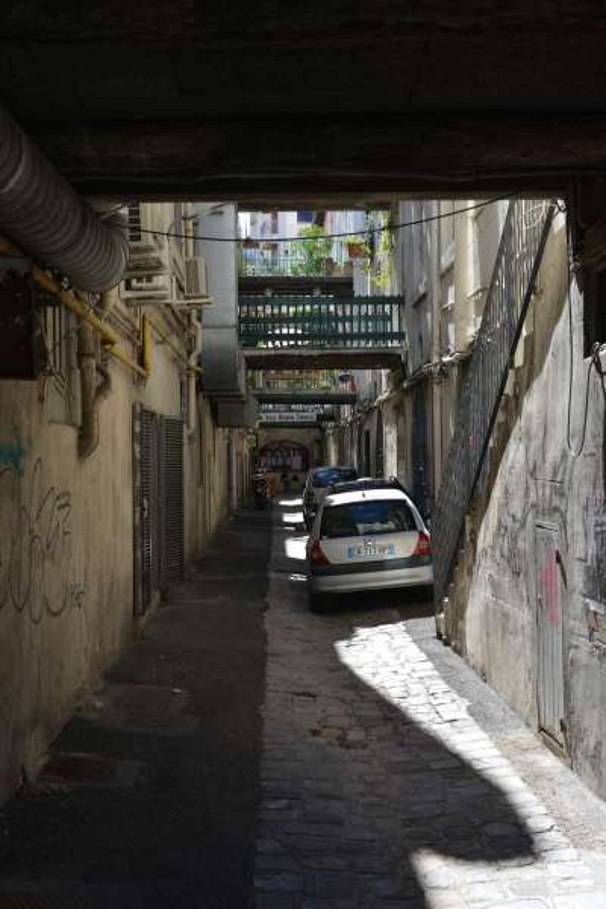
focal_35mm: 42
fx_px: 1060
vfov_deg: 46.4
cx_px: 303
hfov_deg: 31.9
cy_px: 454
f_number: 8
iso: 450
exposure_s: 1/125
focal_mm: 42
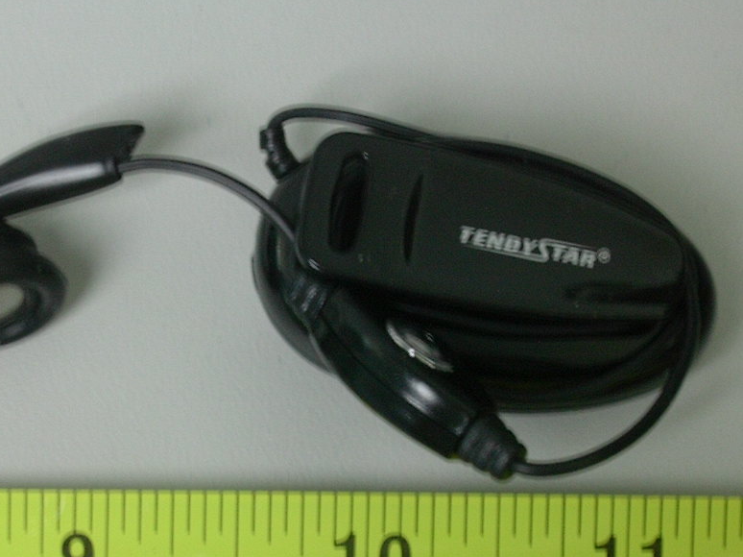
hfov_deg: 14.6
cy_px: 327
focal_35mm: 135
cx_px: 315
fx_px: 2897
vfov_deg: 11.0
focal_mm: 15.5
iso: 81
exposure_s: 1/4
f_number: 4.6
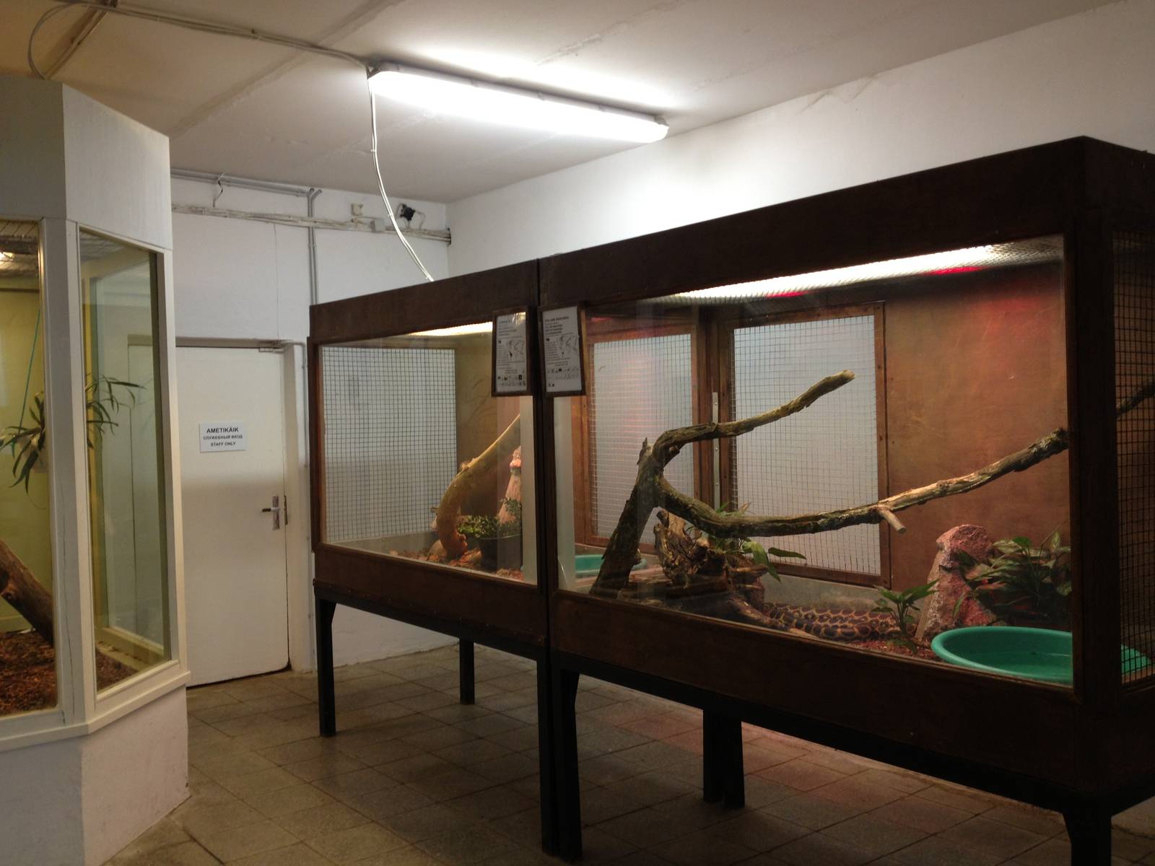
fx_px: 1168
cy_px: 433
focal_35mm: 35
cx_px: 578
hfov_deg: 52.6
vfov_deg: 40.7
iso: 64
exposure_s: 1/20
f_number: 2.4
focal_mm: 4.28
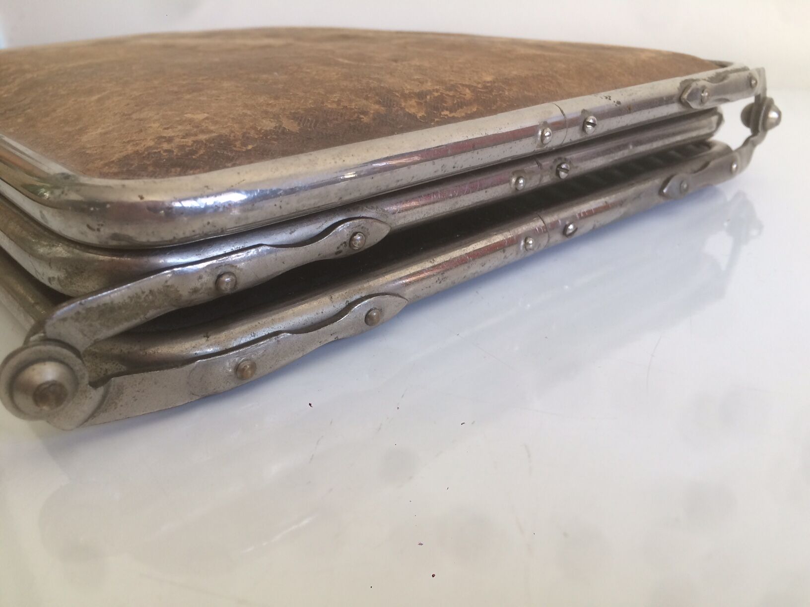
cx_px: 405
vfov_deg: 48.2
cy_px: 304
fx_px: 679
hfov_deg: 61.7
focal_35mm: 29
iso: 32
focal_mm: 4.15
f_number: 2.2
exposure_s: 1/33
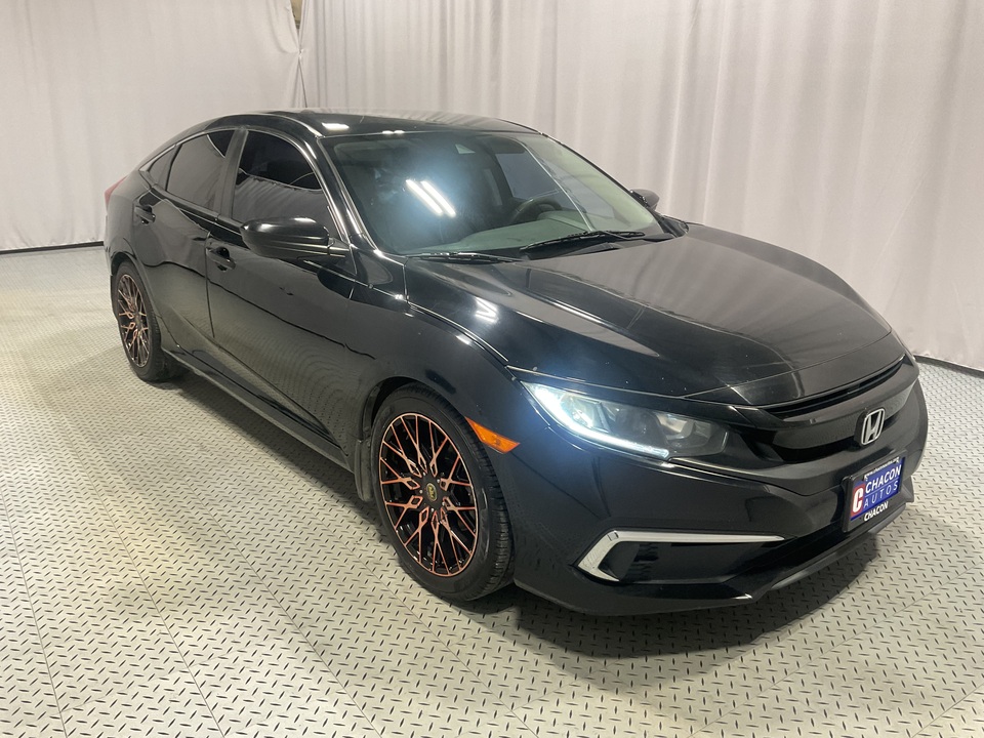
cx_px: 492
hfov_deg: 61.7
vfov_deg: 48.2
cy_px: 369
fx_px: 824
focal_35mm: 29
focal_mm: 3
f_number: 1.8
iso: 80
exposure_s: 1/60
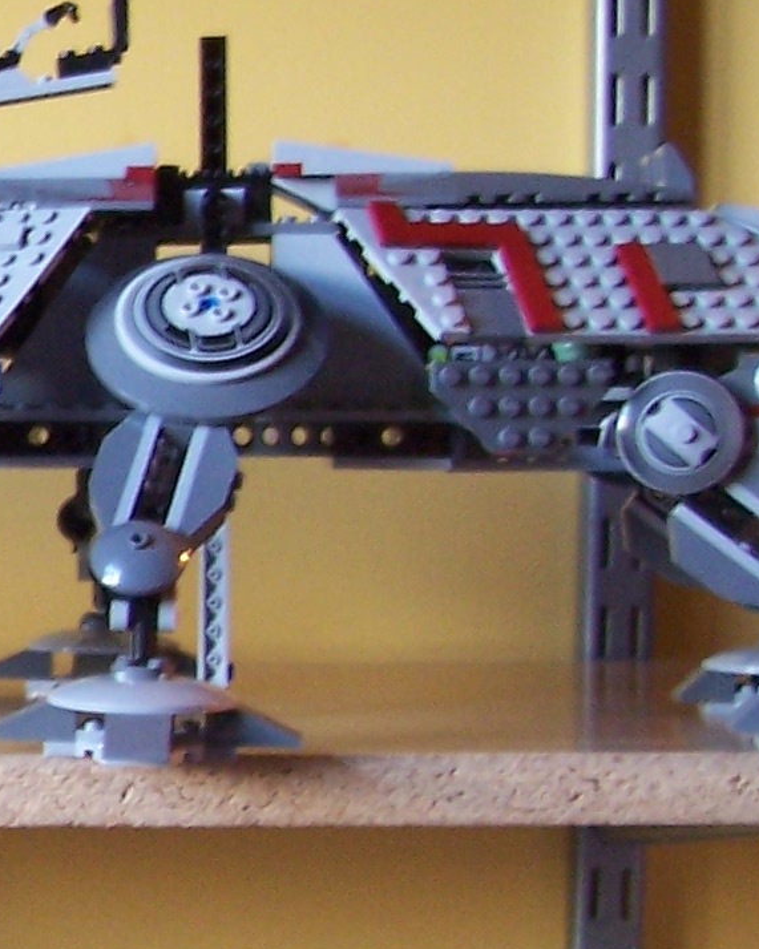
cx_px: -800
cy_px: 529
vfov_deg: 16.2
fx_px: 3342
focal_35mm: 119
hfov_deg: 11.5
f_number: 2.7
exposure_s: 1/4
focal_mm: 5.6
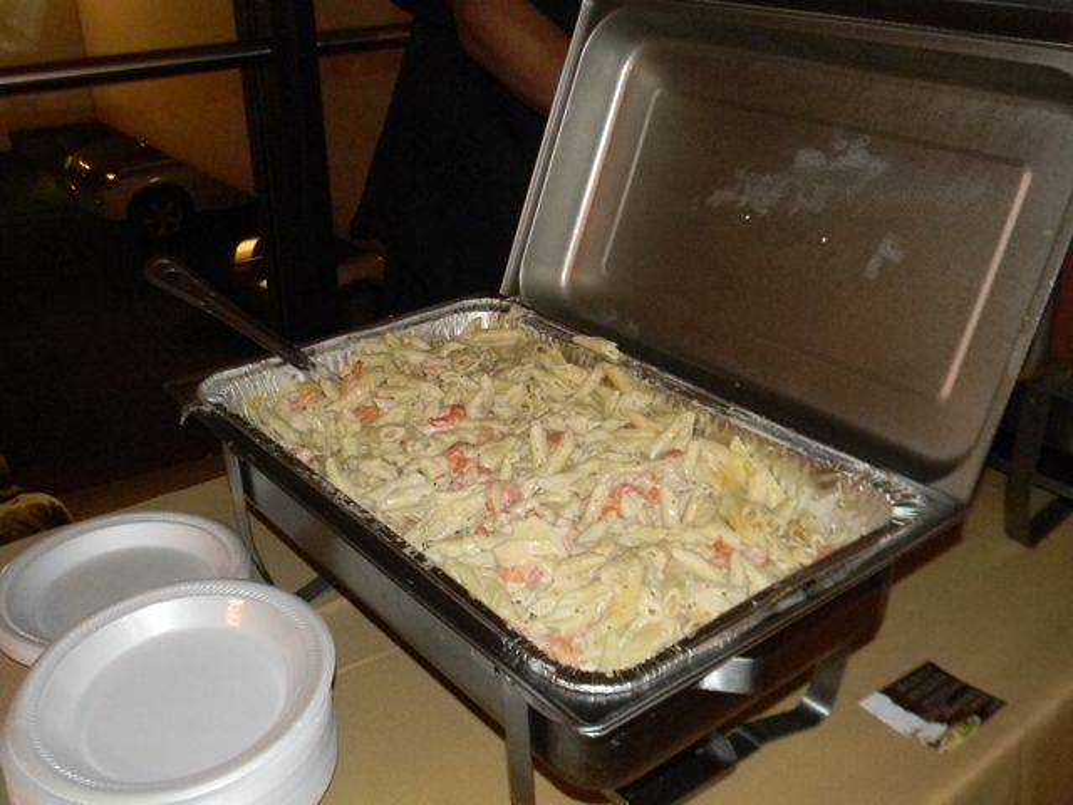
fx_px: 1116
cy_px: 402
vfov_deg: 39.7
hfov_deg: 51.4
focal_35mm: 36
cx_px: 536
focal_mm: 6.4
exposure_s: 1/30
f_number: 3.7
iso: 800
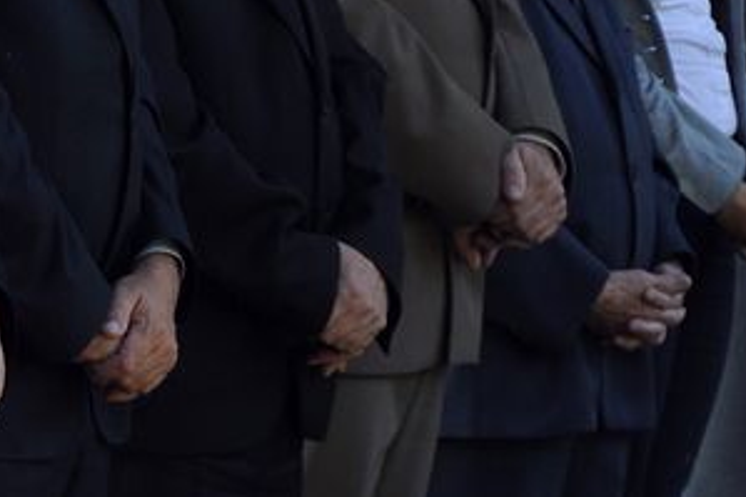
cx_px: -150
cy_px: -121
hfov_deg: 6.4
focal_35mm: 319
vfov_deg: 4.3
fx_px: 6615
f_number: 5.3
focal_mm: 75
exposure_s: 1/160
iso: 400
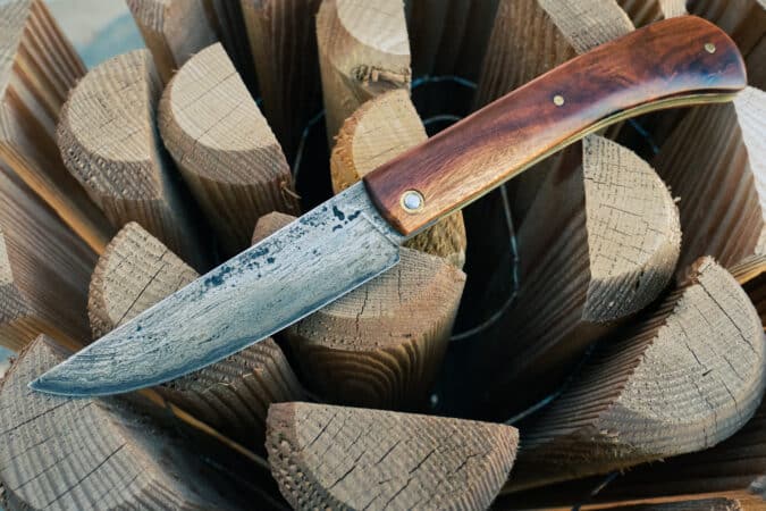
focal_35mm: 24
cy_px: 256
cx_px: 383
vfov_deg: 53.1
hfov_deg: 73.7
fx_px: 511
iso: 6400
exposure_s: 1/210
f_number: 7.1
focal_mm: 16
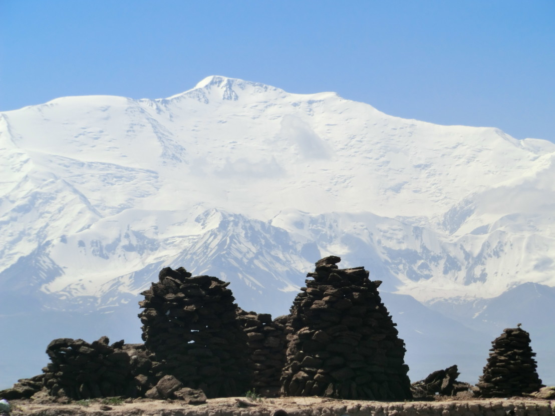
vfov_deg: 7.5
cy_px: 208
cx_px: 278
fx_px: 3191
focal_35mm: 199
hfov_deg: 9.9
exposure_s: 1/125
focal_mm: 35.7
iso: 80
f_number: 14.5
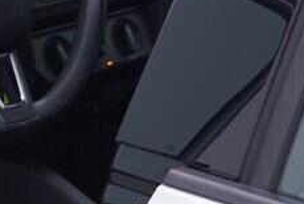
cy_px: 175
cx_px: -260
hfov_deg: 8.7
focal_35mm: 225
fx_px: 1902
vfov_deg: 6.1
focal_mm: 24
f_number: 3.5
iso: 125
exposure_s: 1/60
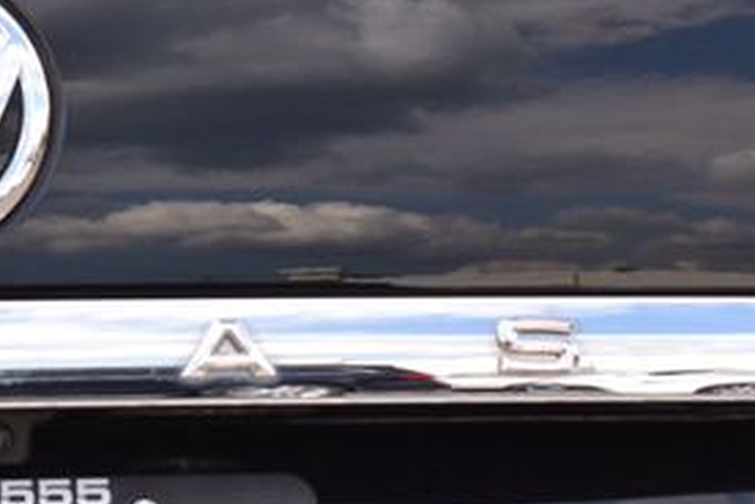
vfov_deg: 9.4
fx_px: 3062
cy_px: 197
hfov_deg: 13.8
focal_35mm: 146
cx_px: -52
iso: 200
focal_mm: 42
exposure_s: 1/320
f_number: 7.1
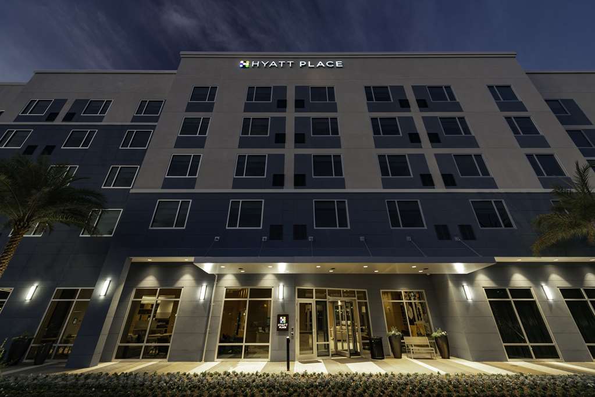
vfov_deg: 81.3
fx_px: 231
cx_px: 298
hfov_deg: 104.2
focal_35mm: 14
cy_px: 198
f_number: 4.5
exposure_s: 1/20
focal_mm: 14
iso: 900
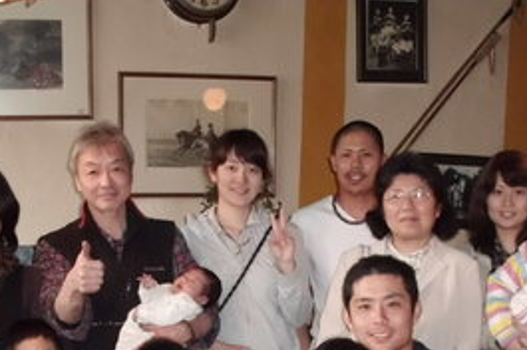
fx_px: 1097
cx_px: 274
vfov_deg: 17.5
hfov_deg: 27.0
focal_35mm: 75
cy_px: 380
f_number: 2.9
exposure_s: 1/60
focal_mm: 6.3
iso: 400
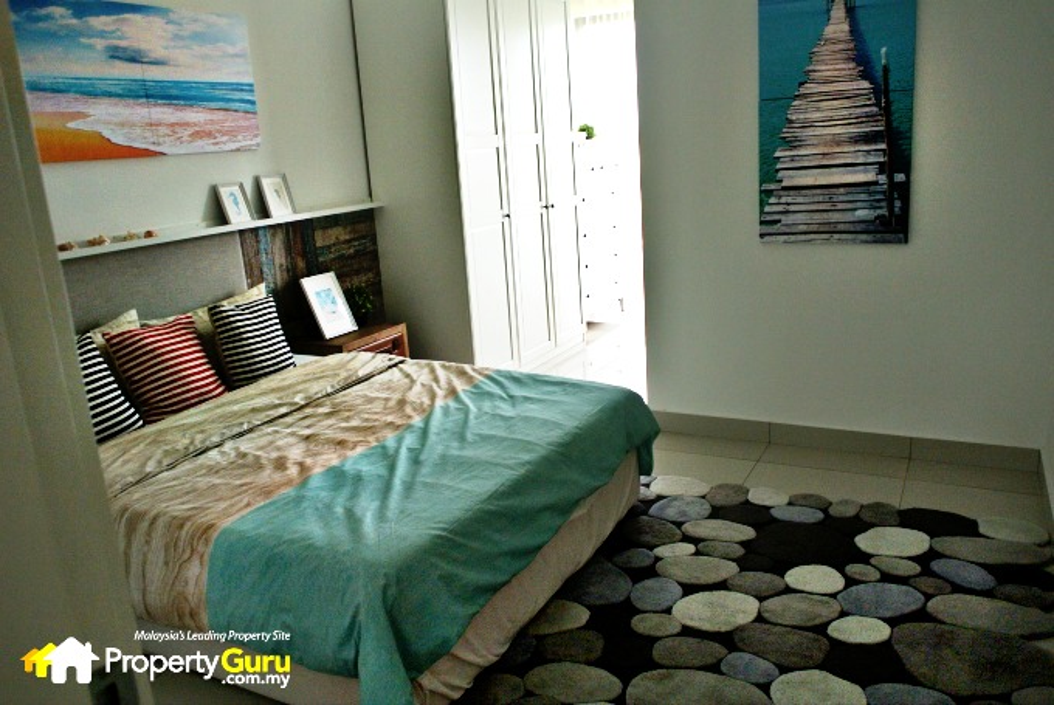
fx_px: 791
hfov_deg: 67.3
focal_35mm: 27
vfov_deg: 48.0
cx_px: 527
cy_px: 352
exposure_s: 1/125
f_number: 2.8
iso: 180
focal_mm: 10
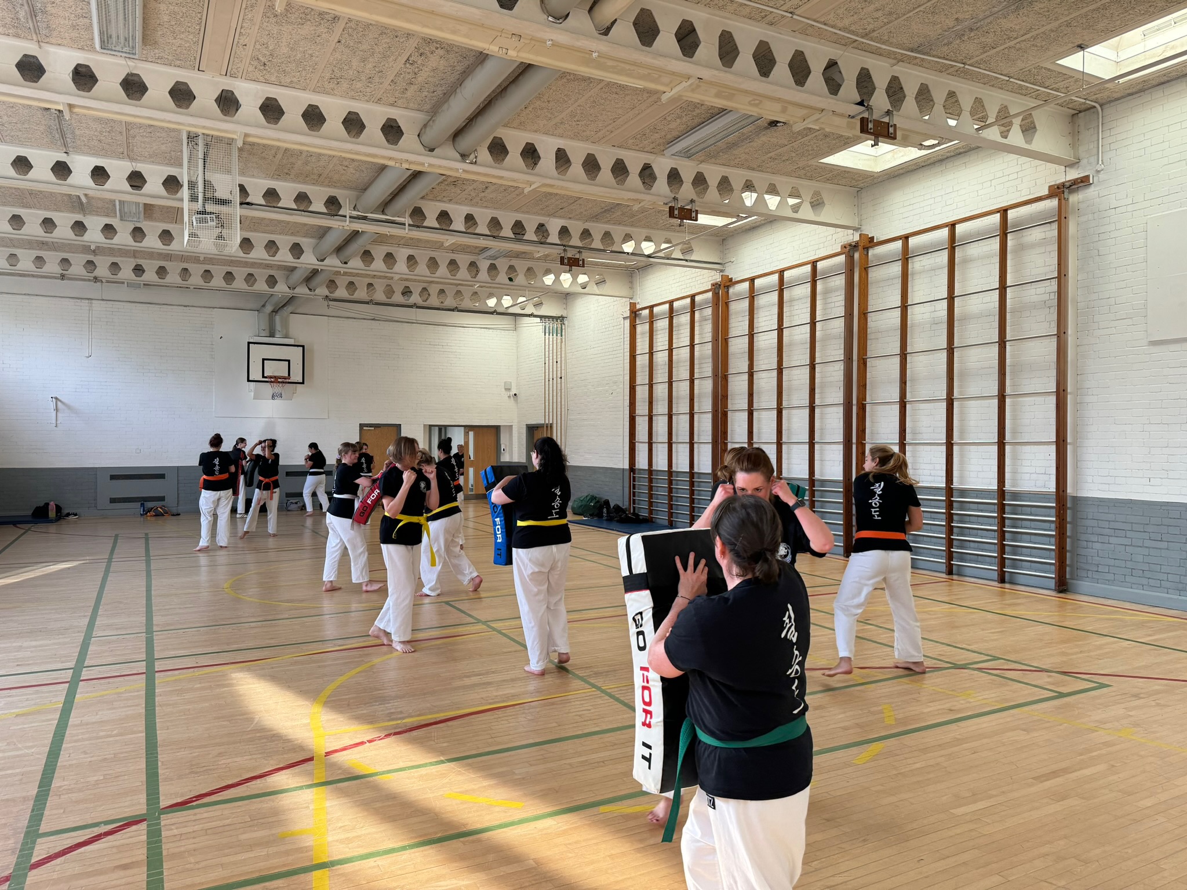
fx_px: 823
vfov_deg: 56.8
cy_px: 445
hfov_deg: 71.6
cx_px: 594
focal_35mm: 24
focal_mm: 6.76
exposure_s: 1/121
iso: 100
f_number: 1.78
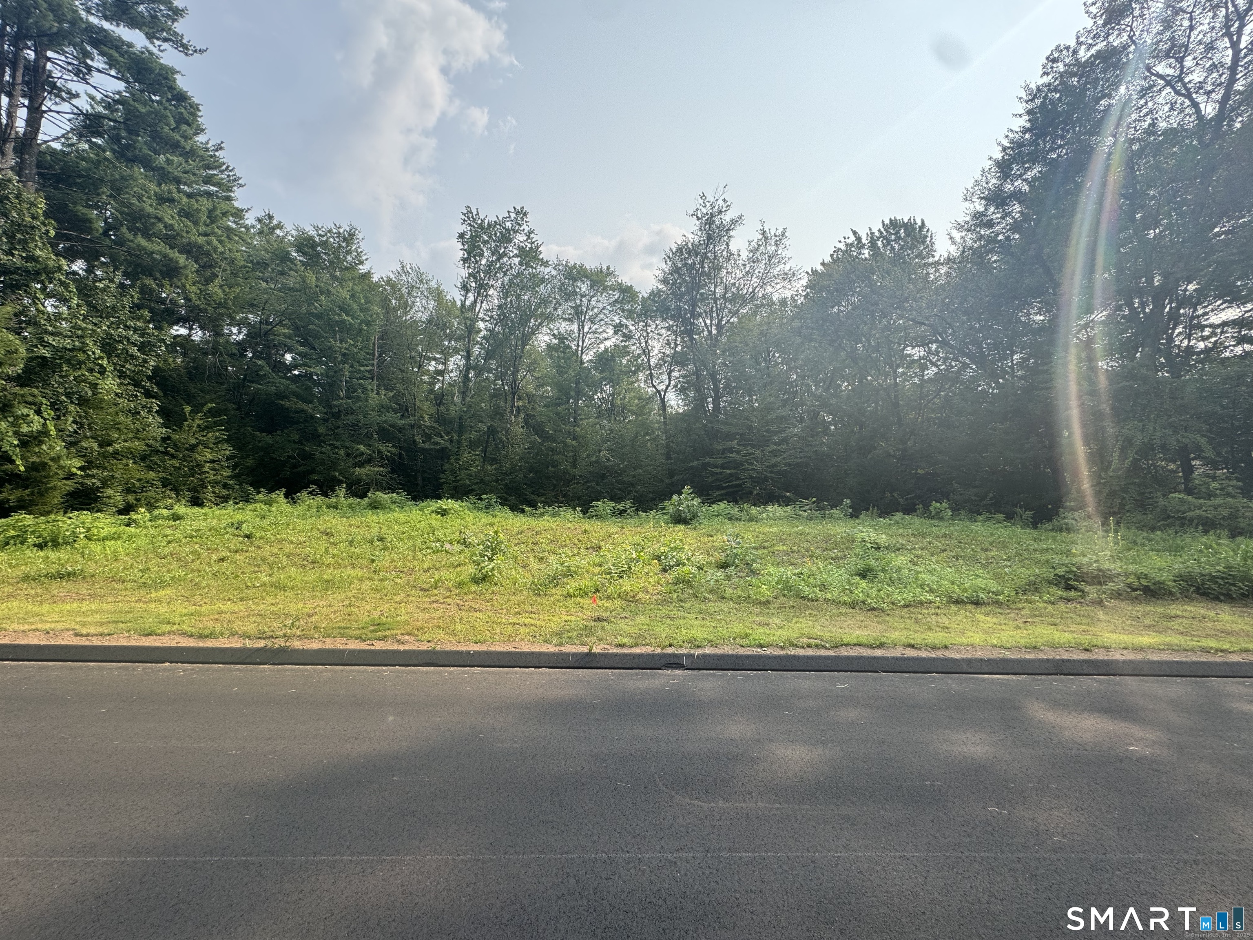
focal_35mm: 14
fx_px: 507
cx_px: 626
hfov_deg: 102.1
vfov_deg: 85.7
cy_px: 470
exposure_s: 1/713
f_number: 2.2
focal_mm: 2.22
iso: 50
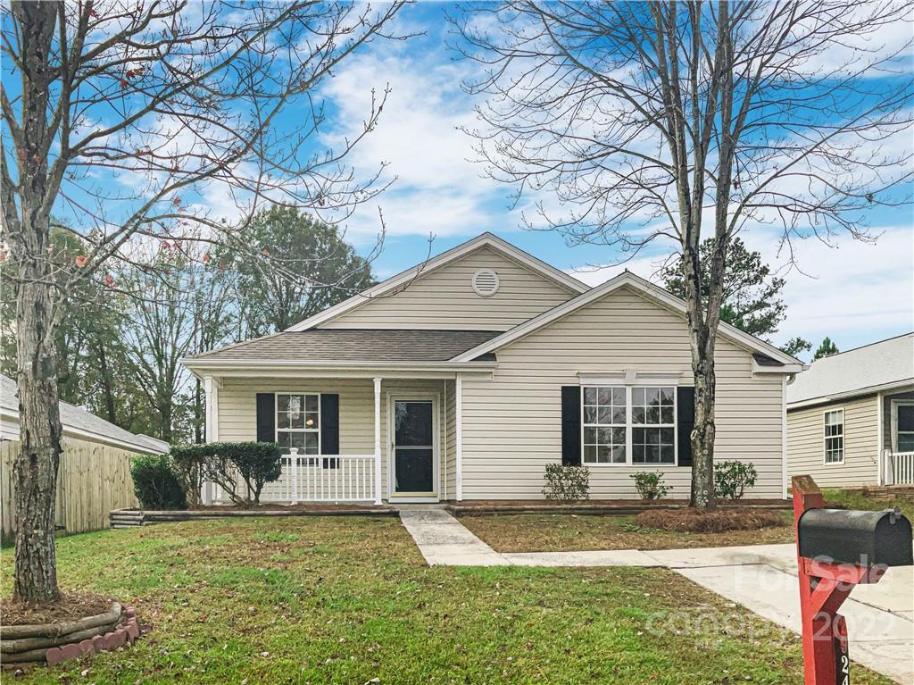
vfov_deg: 48.2
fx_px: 765
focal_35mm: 29
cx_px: 457
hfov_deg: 61.7
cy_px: 342
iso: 16
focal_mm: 3
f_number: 1.8
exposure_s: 1/850
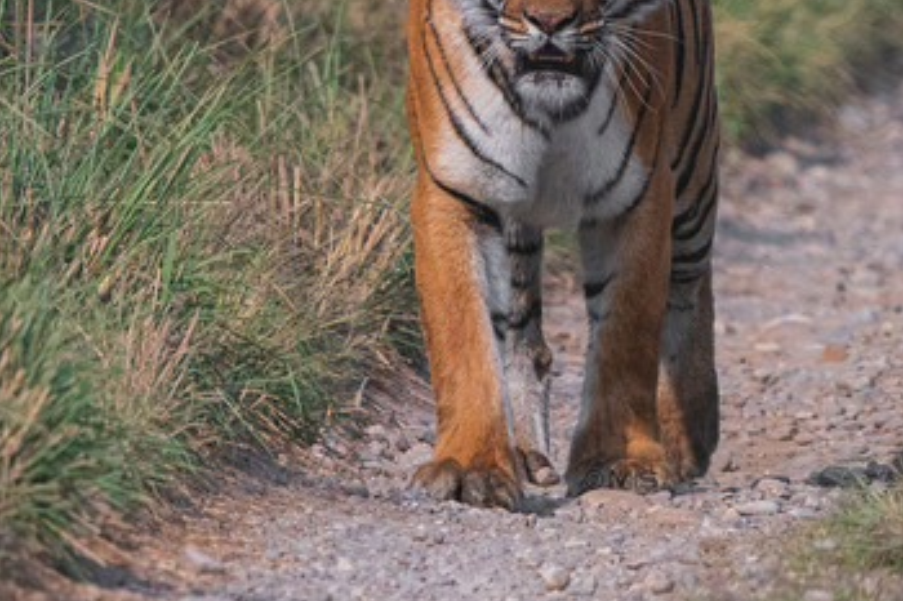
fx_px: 48987
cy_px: 13
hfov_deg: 1.1
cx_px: -224
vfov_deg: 0.7
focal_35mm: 1954
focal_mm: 600
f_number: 7.1
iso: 1600
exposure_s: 1/8000
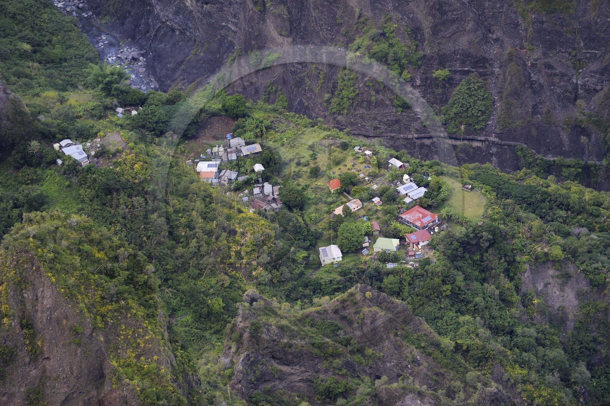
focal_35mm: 200
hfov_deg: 10.3
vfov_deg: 6.9
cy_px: 203
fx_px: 3386
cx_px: 305
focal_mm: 200
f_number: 2.8
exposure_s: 1/1250
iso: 800
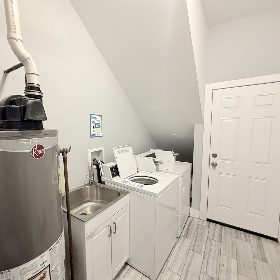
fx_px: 156
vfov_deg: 84.0
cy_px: 141
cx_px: 119
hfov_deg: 83.4
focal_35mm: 17
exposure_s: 1/60
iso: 640
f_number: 2.2
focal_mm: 2.22
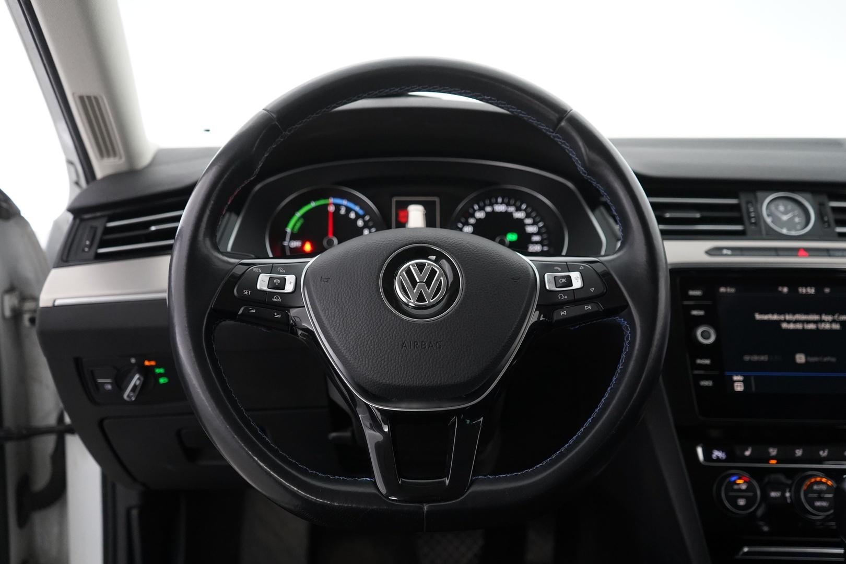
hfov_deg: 57.2
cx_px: 423
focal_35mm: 33
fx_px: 775
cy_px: 282
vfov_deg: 40.0
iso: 4000
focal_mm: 33
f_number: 4
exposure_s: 1/80
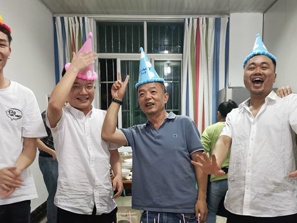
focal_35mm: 41
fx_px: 352
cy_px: 163
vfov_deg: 34.5
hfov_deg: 45.6
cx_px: 169
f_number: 1.6
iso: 400
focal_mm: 5.56
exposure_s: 1/33.3
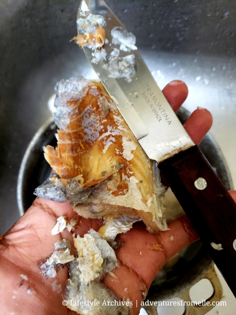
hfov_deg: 53.1
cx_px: 118
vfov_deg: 67.3
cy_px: 158
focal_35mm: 26
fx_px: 236
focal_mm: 4.3
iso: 250
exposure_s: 1/14
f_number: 1.5
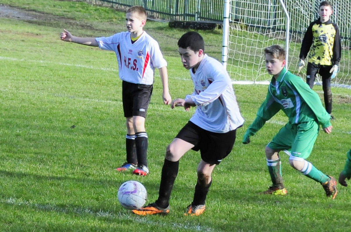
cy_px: 116
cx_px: 176
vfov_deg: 16.5
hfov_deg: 24.7
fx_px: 802
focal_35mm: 82
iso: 800
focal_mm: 55
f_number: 5
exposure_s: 1/2000
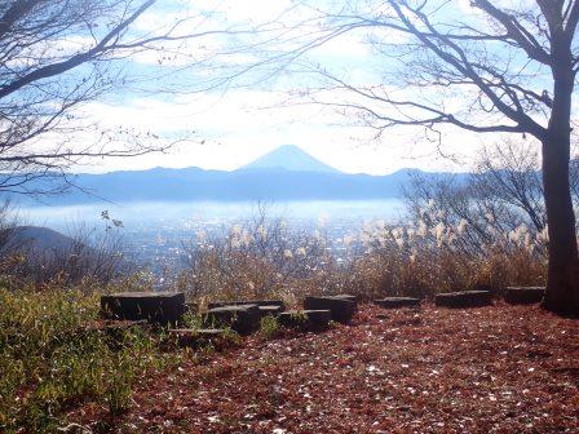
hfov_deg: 42.9
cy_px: 217
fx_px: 736
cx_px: 290
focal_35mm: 44
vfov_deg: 32.9
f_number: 4
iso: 100
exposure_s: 1/800
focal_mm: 7.84
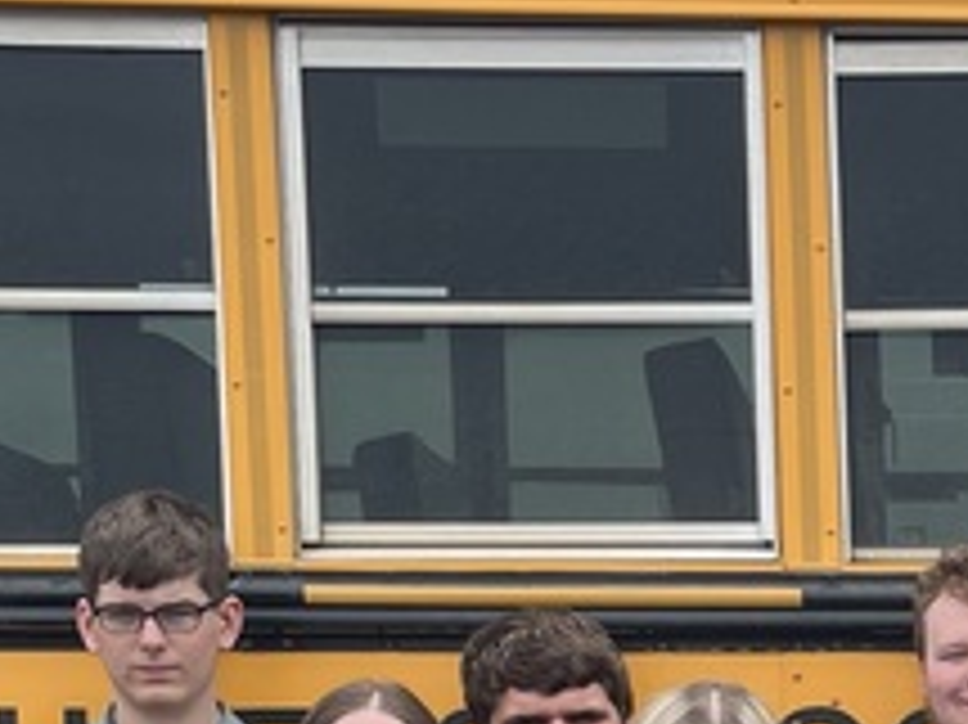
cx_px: 1270
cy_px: 1196
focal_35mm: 121
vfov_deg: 11.5
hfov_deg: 15.5
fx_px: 3382
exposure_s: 1/1175
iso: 50
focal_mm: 5.1
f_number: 1.6
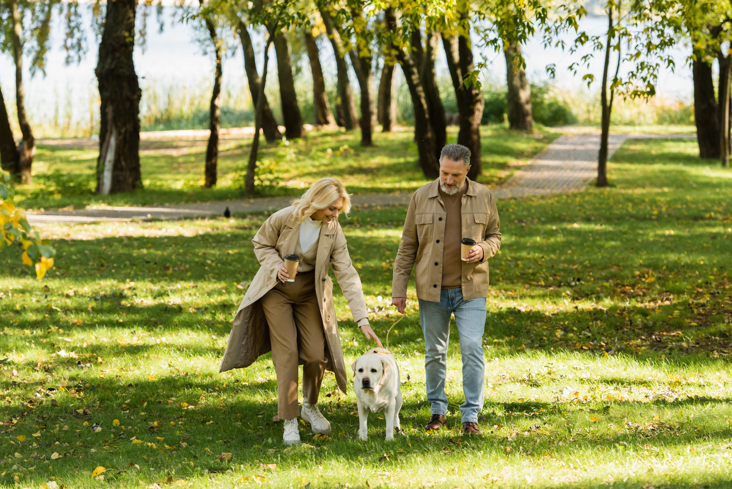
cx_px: 366
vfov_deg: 11.4
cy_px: 244
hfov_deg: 17.1
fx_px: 2441
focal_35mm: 120
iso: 160
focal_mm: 120
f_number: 4
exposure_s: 1/160
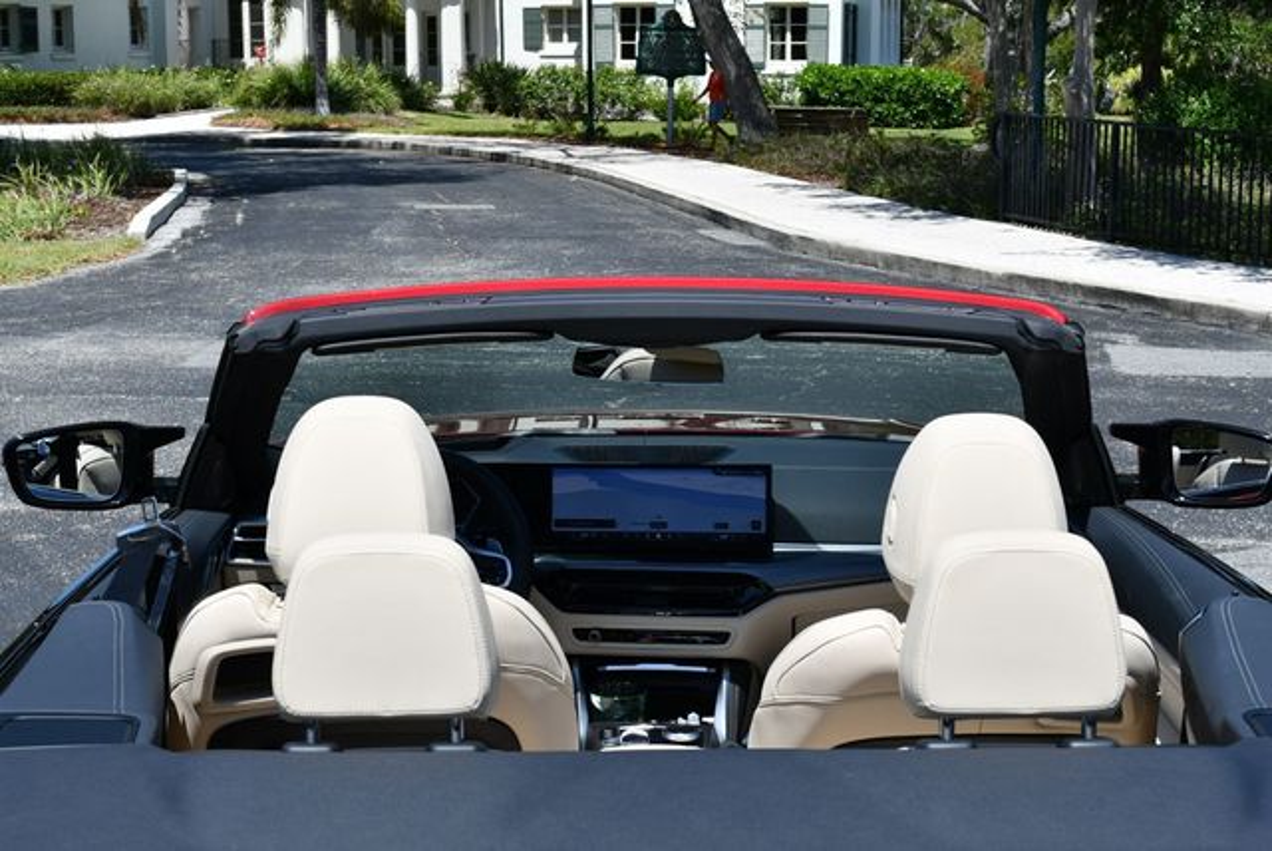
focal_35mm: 64
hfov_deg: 31.4
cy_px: 426
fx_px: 2263
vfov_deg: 21.3
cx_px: 636
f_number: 8
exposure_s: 1/250
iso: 100
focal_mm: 32
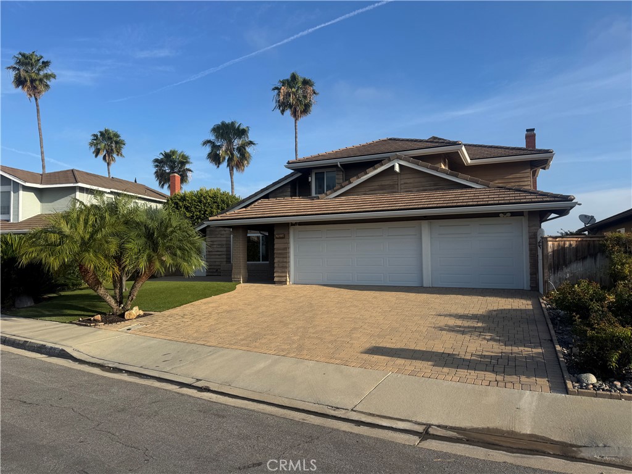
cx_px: 316
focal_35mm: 24
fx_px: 438
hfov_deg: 71.6
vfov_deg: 56.8
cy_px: 237
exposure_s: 1/4310
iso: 80
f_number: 1.78
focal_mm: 6.76
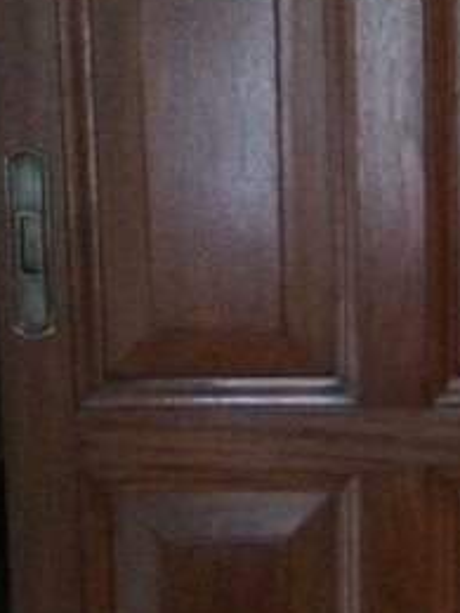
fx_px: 2091
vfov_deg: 16.7
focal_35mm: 118
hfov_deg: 11.9
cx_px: 722
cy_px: 229
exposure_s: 1/17
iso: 800
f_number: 2.2
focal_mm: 4.12
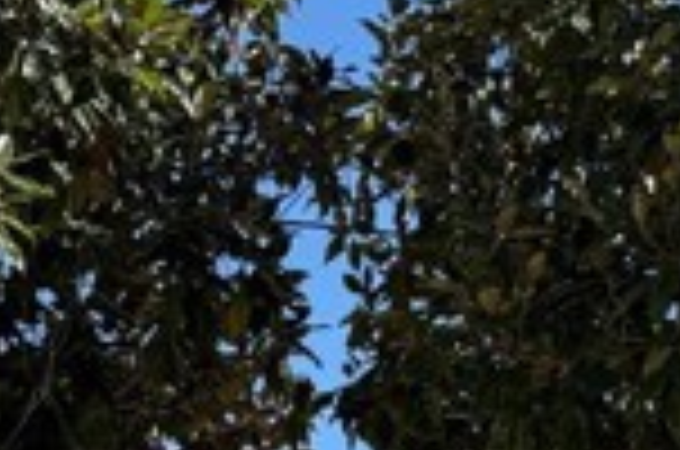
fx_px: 1998
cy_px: 1040
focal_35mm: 106
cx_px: 59
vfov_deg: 11.1
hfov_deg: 19.0
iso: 80
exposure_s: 1/3279
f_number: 1.78
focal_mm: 6.76
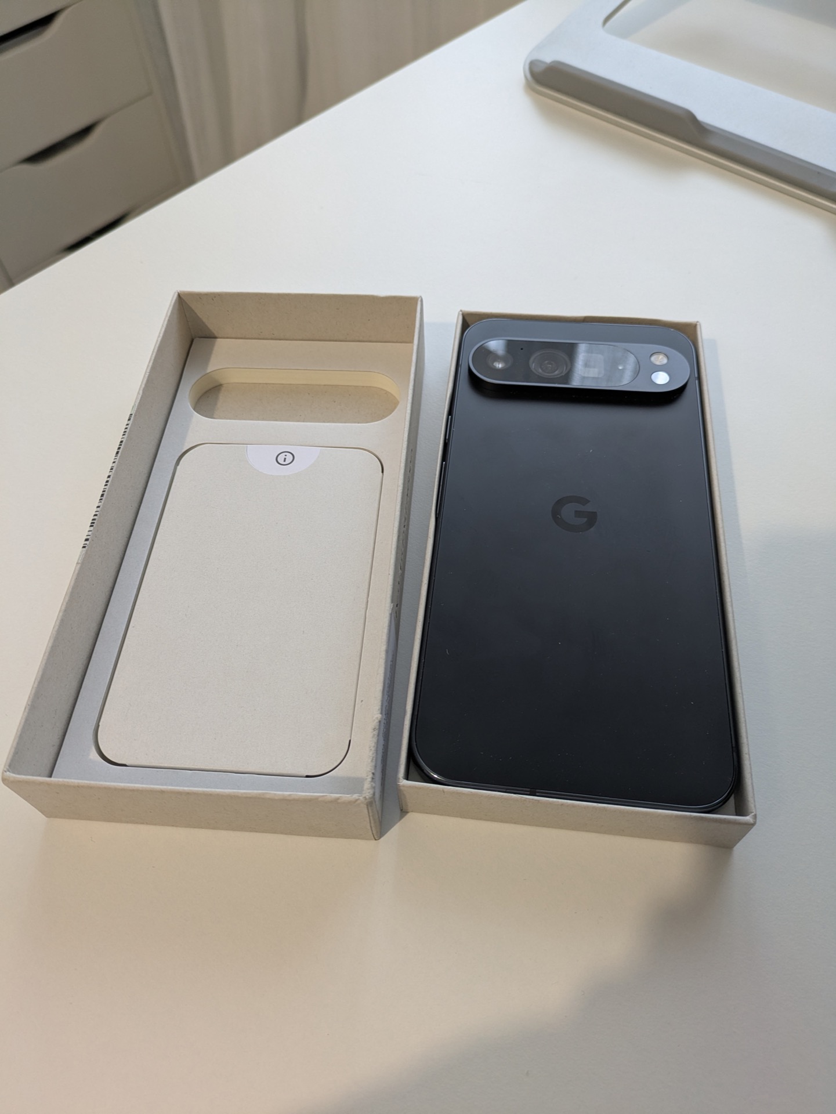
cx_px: 418
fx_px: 805
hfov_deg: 54.9
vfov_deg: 69.4
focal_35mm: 25
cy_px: 557
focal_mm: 5.43
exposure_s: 1/25
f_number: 1.89
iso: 104
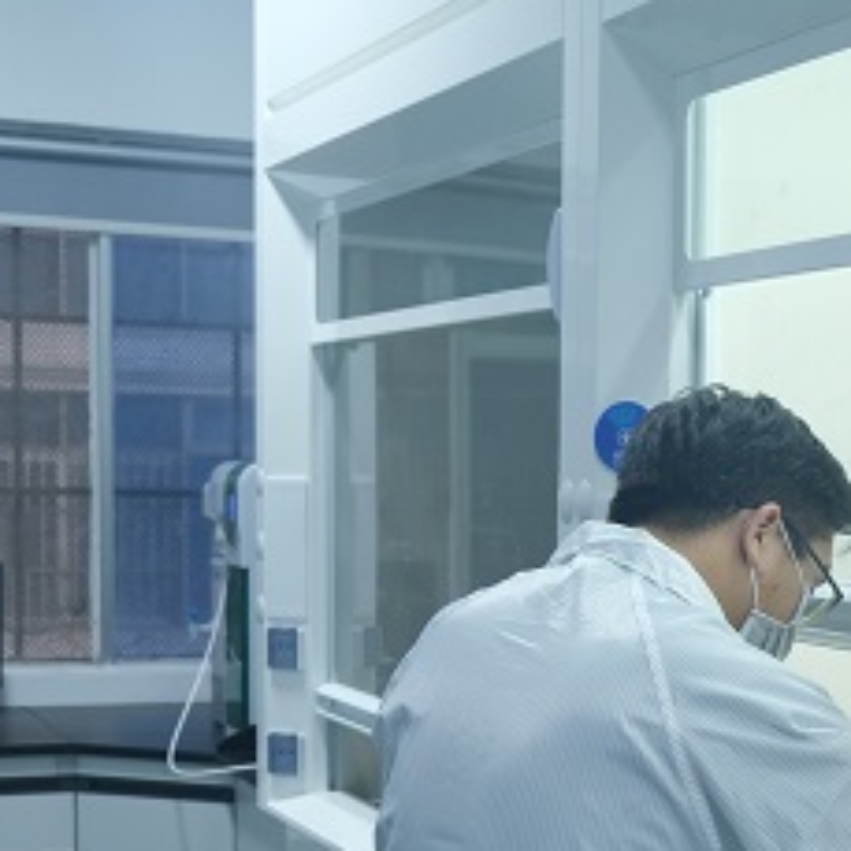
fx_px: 2114
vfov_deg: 22.4
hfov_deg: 22.0
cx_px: 840
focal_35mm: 76
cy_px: 714
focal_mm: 21.6
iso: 800
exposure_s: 1/30
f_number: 4
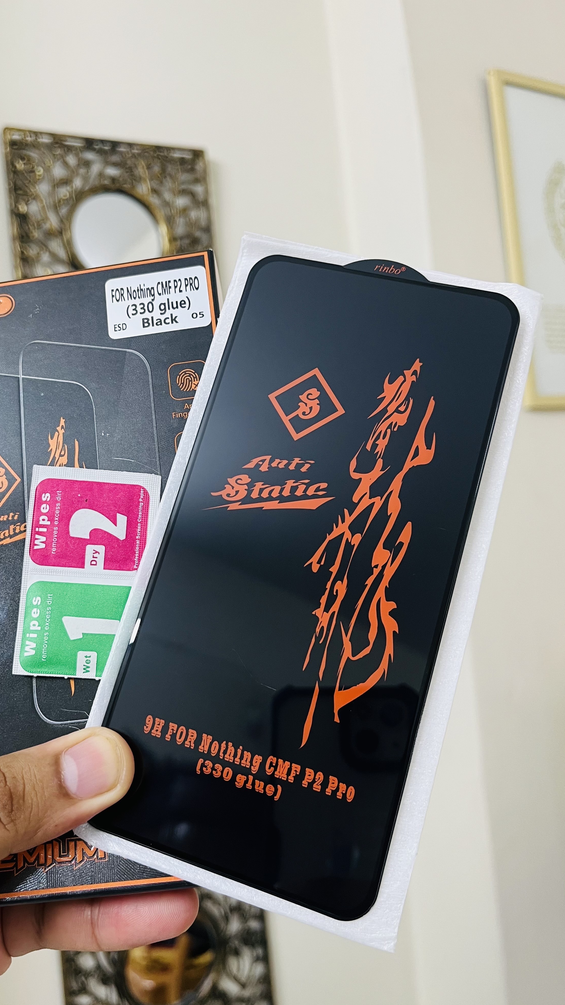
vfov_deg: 66.1
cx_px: 221
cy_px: 514
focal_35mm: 29
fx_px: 772
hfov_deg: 40.0
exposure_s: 1/50
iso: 100
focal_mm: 5.1
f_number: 1.6
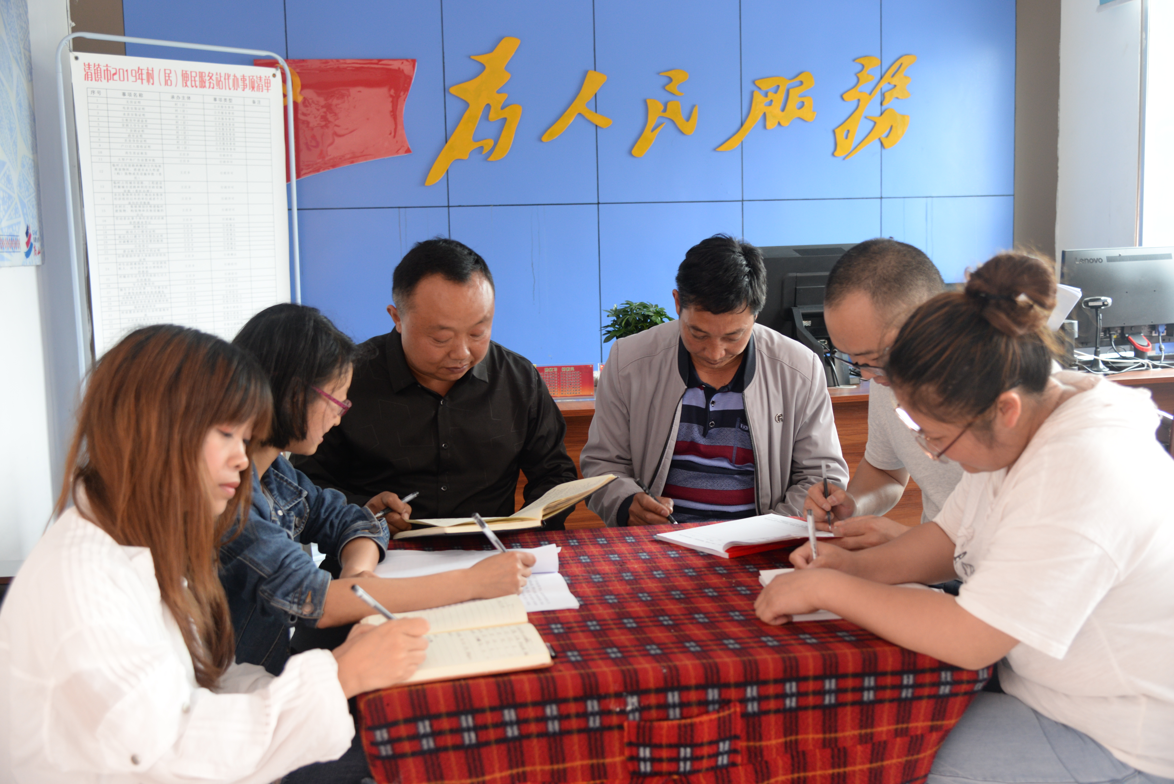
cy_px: 392
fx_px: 1240
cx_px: 587
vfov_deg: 35.1
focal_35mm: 38
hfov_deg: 50.7
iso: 800
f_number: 4
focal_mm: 38
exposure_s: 1/40
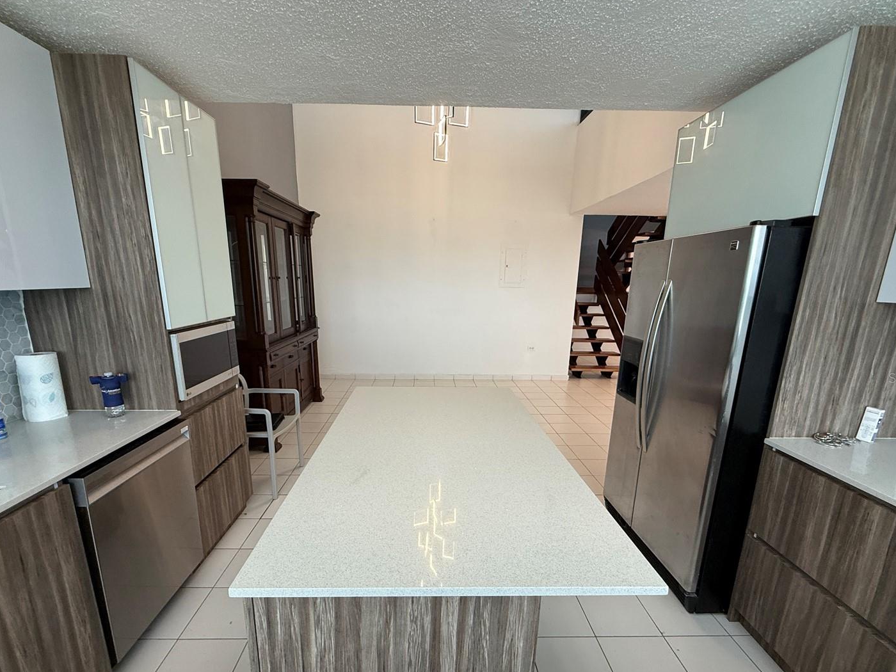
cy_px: 378
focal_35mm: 16
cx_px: 437
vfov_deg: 77.8
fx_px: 414
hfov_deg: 94.5
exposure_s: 1/99
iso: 200
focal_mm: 2.22
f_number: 2.2
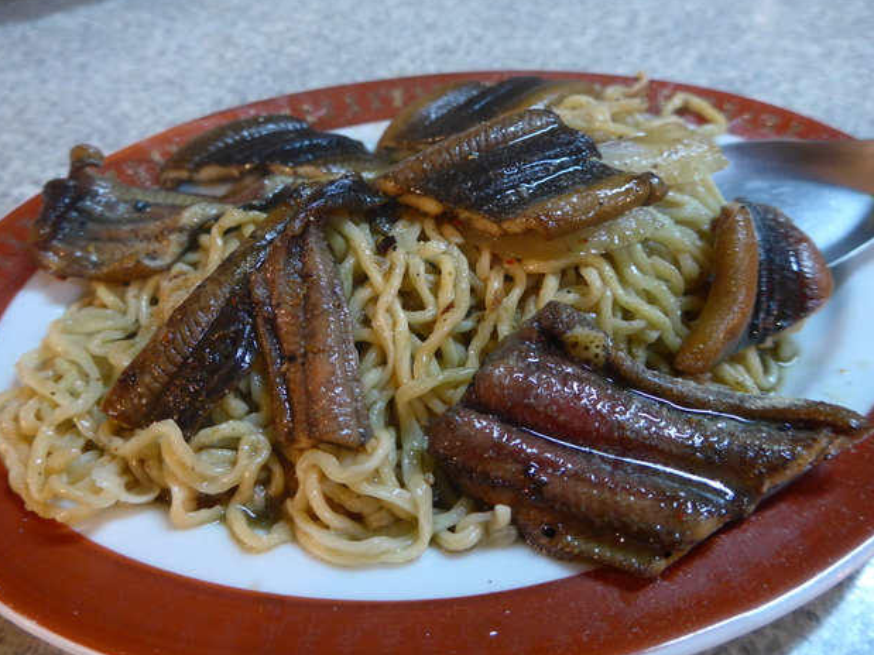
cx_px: 433
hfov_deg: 60.0
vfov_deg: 46.8
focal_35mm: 30
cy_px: 319
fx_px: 757
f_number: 2
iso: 400
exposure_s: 1/30
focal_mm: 6
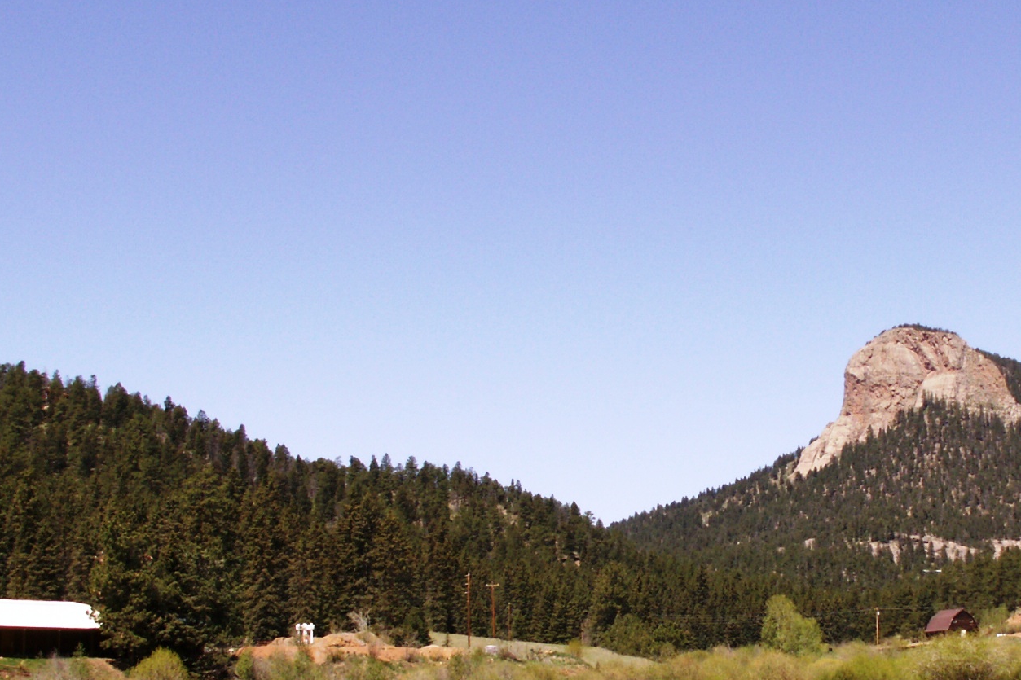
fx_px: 1871
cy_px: 481
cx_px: 754
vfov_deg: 20.5
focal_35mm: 66
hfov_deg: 30.1
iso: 50
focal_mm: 5.86
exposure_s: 1/500
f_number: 4.5
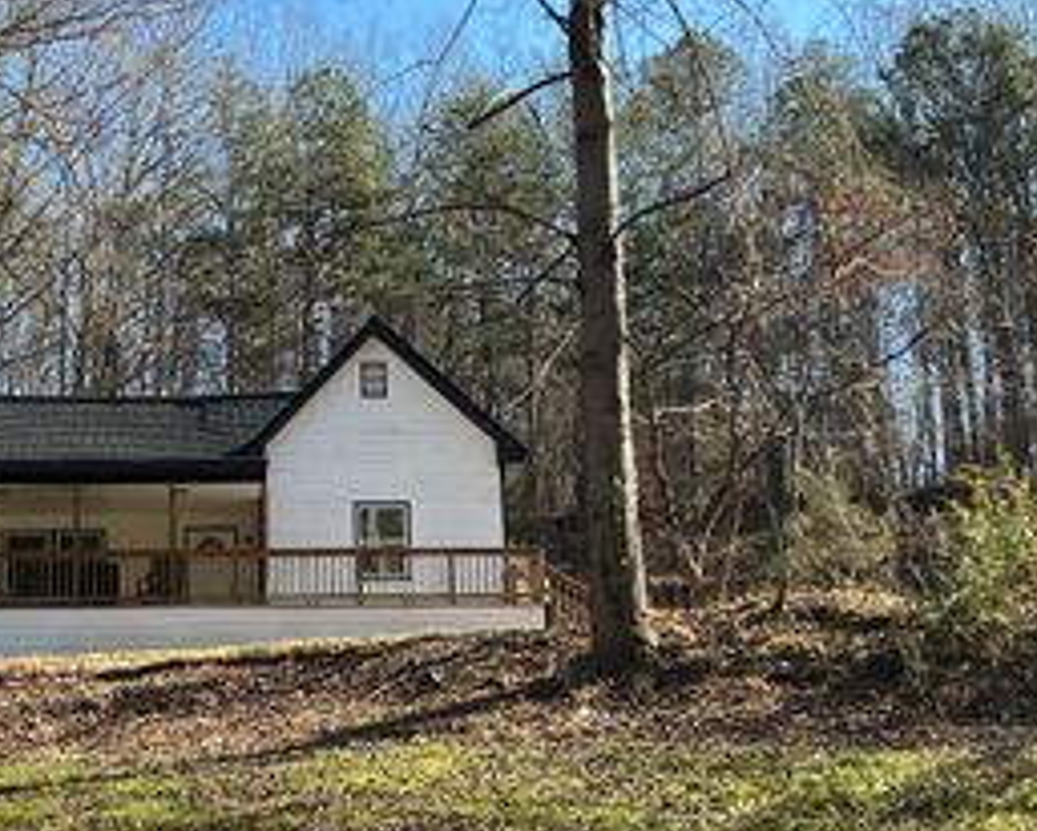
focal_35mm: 55
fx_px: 1689
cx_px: 206
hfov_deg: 33.1
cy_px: 555
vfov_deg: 27.5
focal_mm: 3
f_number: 1.8
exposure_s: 1/495
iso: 25
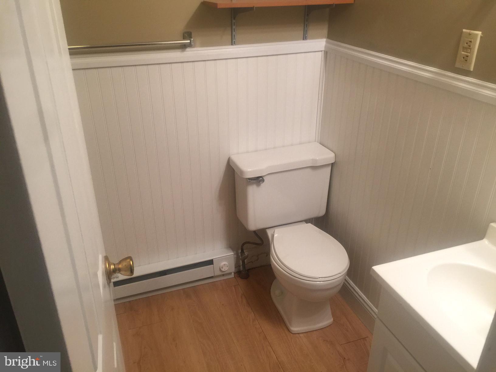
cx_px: 248
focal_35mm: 29
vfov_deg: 48.2
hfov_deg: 61.7
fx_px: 416
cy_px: 186
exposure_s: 1/30
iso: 40
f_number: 2.2
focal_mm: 4.15
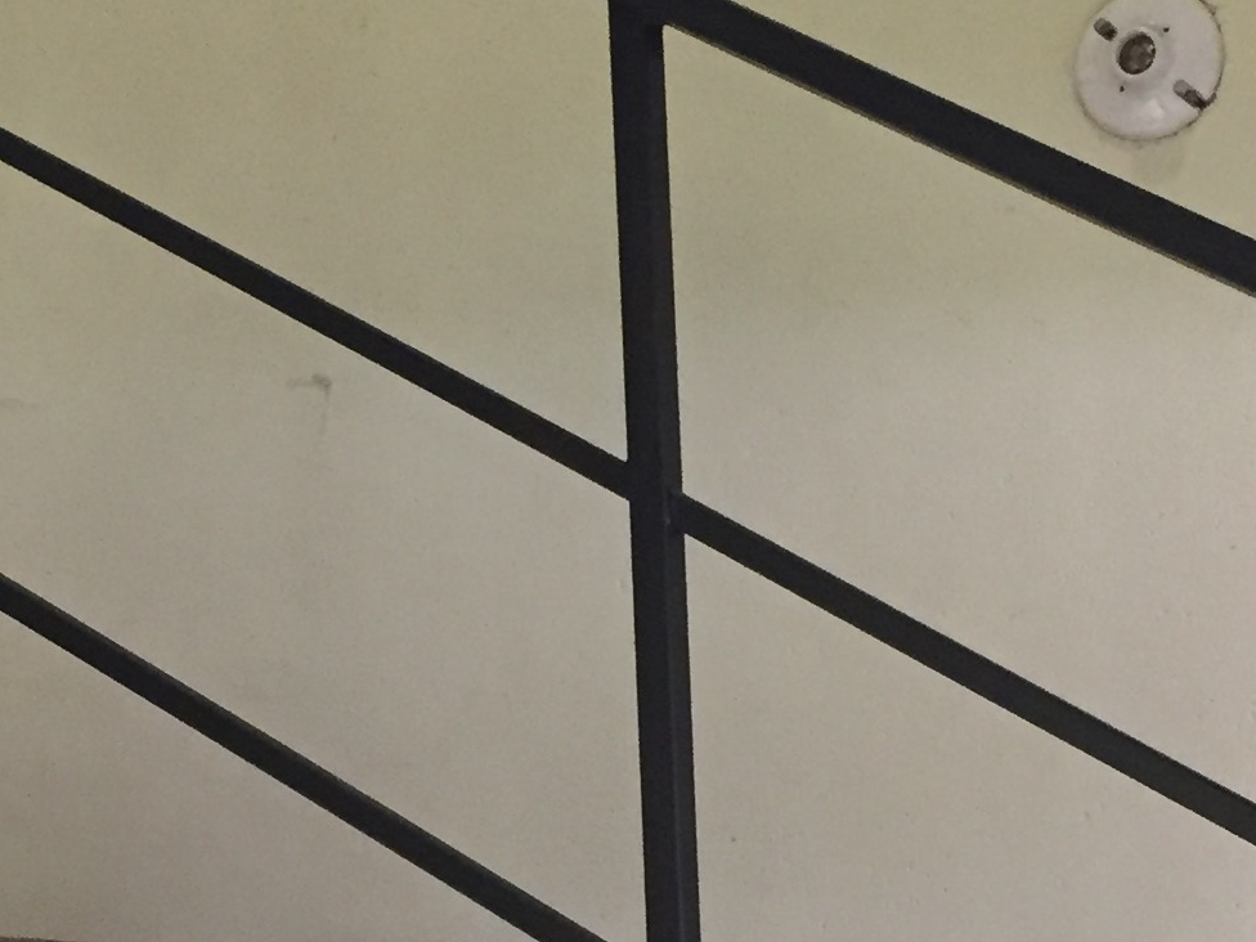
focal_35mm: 97
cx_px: 593
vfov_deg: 14.9
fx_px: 3520
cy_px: 1005
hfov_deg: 20.2
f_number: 2.2
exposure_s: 1/15
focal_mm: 4.15
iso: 250
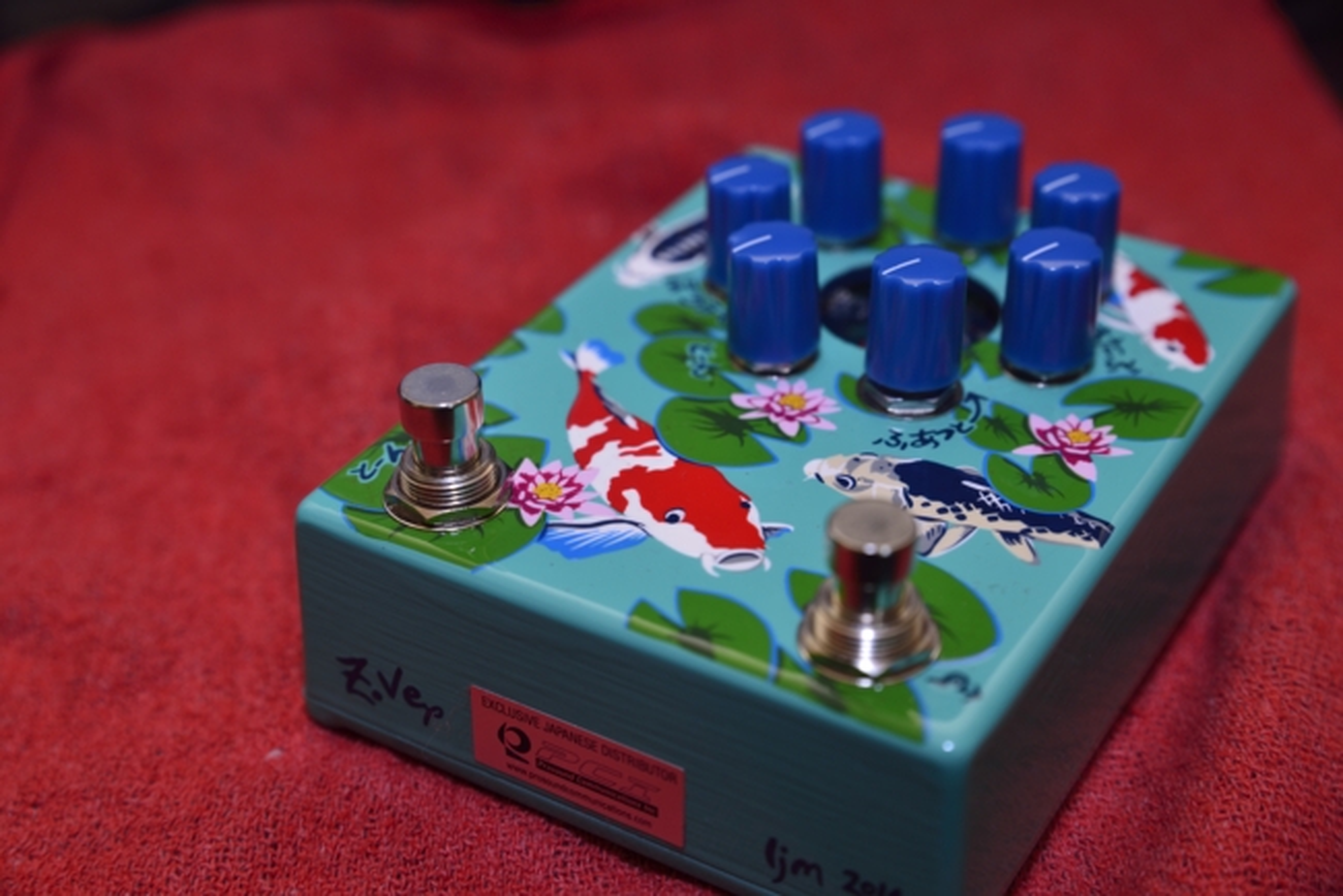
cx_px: 672
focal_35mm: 70
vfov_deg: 19.5
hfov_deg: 28.8
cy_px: 448
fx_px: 2612
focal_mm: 70
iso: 400
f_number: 5.6
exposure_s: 1/80
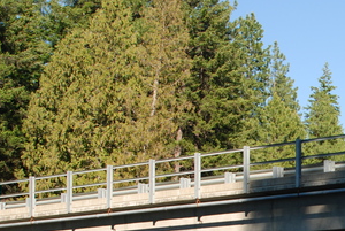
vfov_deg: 12.0
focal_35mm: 112
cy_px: 273
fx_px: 1075
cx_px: 424
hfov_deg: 17.3
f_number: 6.3
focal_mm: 28
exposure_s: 1/160
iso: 100
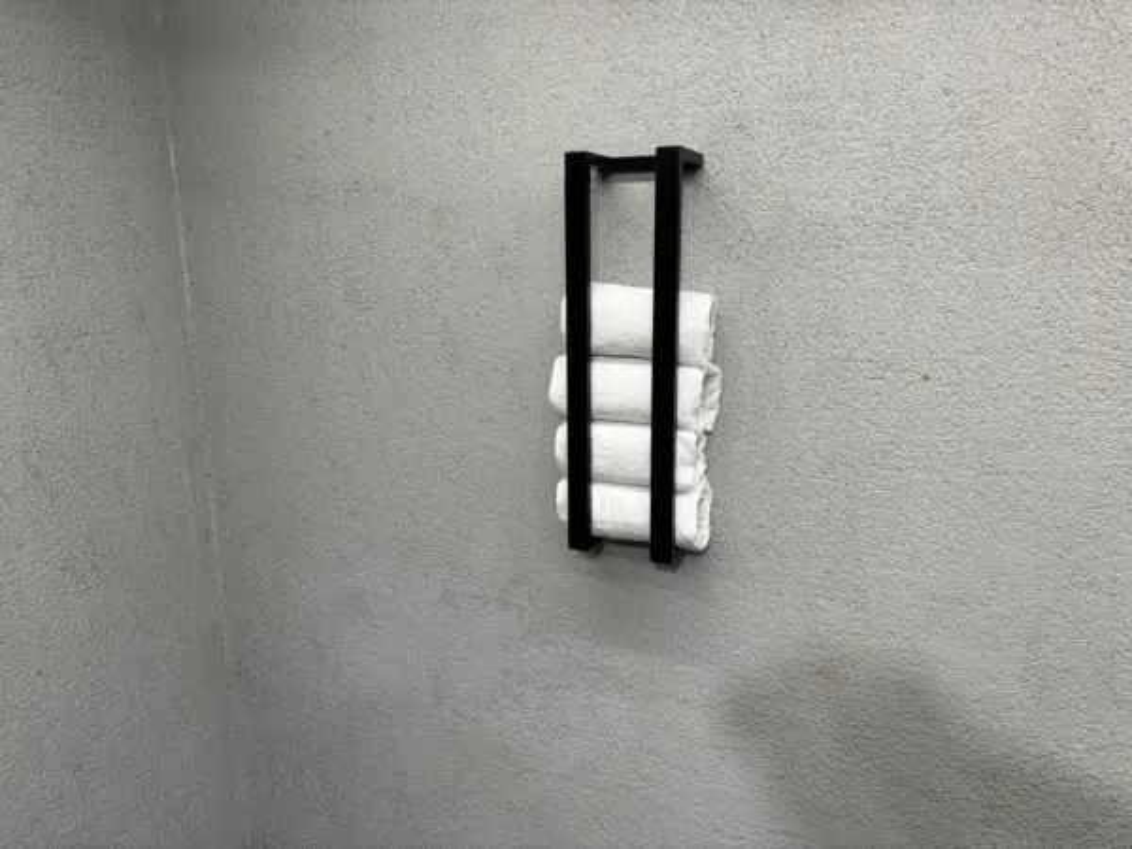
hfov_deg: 67.3
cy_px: 424
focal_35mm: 26
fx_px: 850
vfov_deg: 53.1
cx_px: 566
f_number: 1.6
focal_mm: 5.96
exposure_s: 1/100
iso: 40
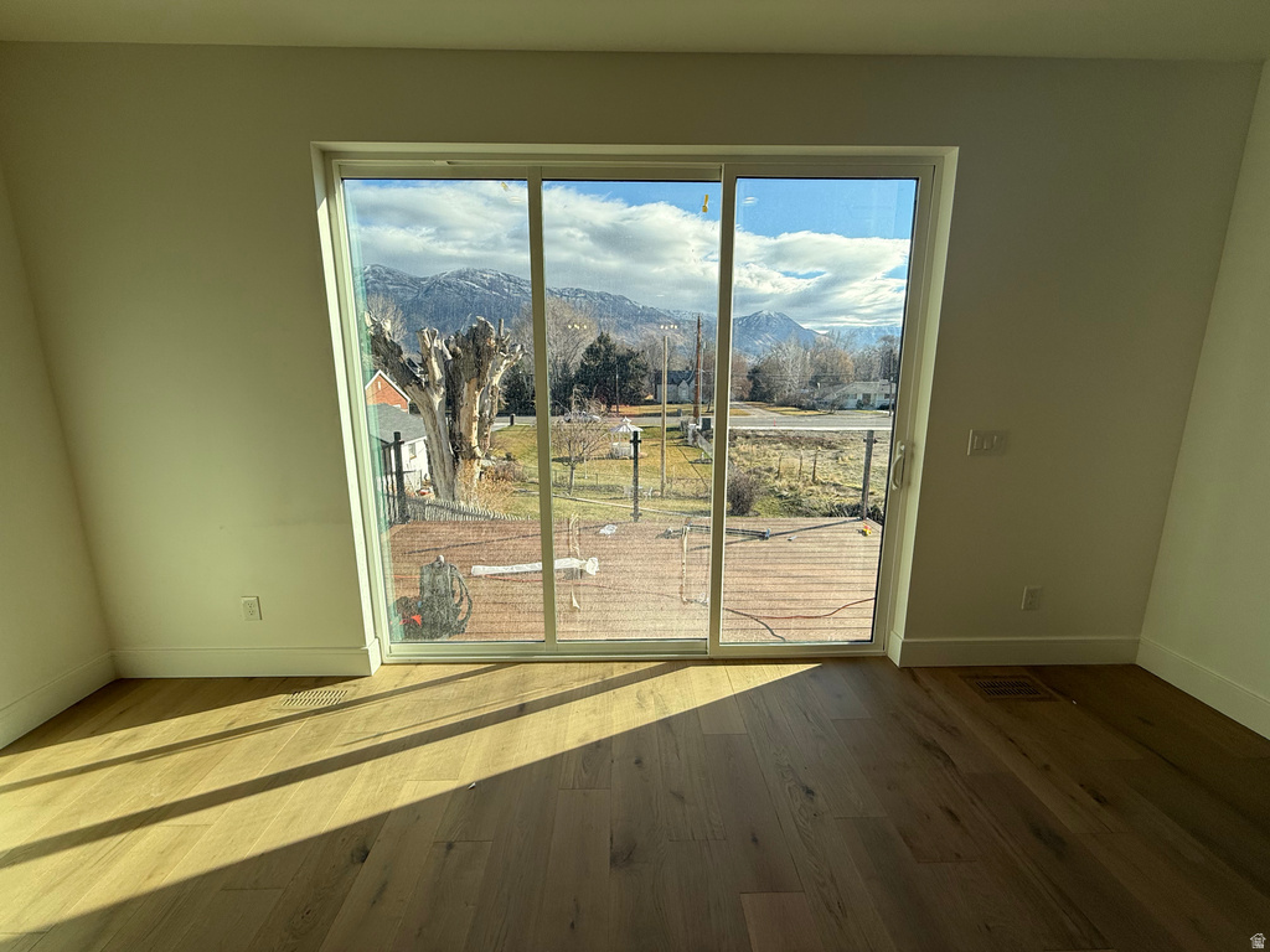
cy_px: 476
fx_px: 514
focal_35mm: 14
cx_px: 635
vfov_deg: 85.7
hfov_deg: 102.1
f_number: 2.2
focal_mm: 2.22
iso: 50
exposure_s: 1/985
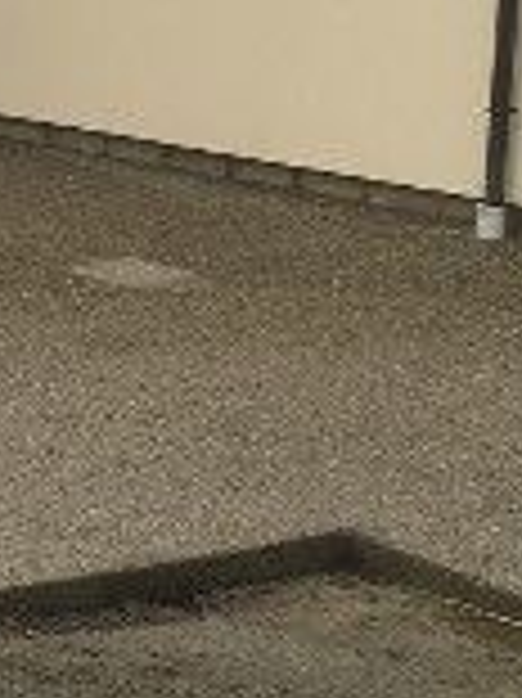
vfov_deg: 13.7
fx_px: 2899
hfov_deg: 9.8
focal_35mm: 144
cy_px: 356
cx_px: -360
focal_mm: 4.15
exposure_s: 1/192
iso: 25
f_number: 2.2
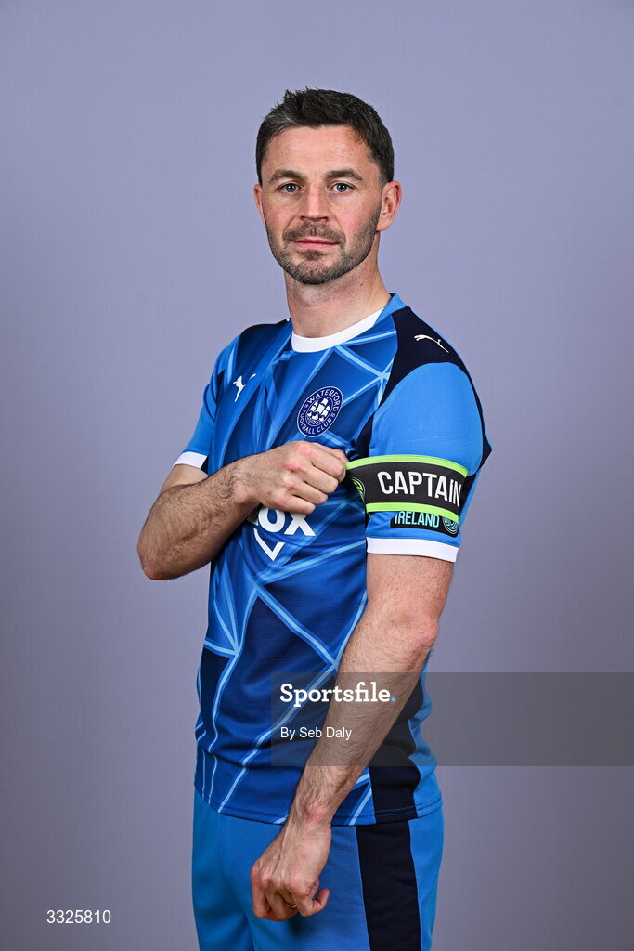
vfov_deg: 22.1
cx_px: 317
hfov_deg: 14.9
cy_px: 476
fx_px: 2429
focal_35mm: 92
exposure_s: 1/200
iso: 125
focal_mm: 92
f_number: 5.6
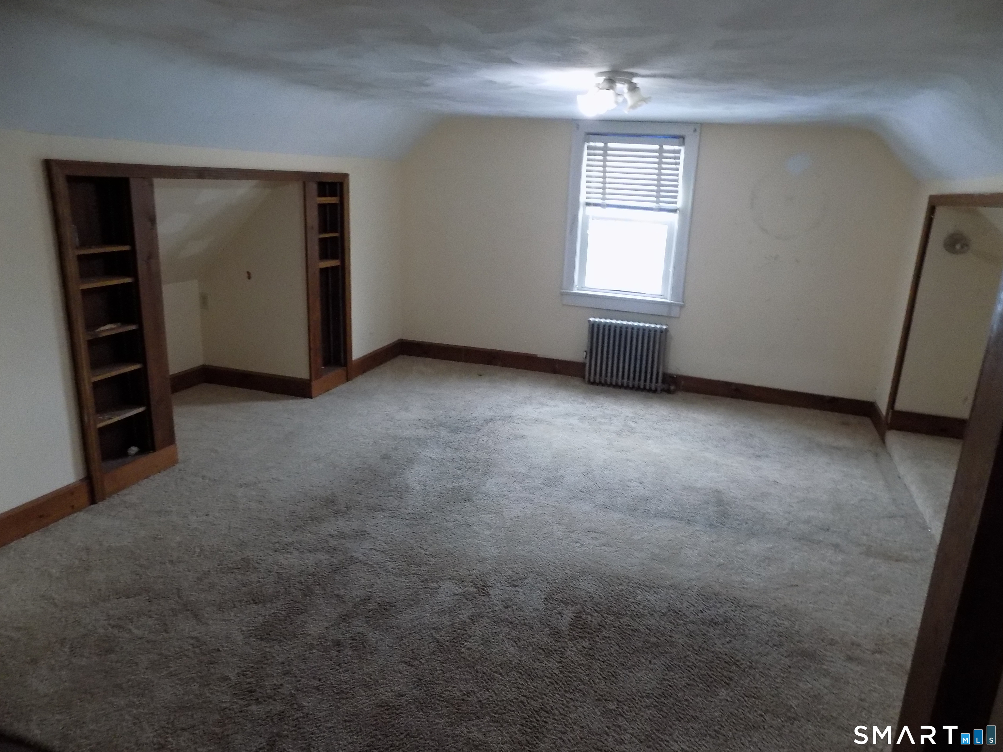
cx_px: 502
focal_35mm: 23
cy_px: 376
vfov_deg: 58.9
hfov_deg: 73.9
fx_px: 666
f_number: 3.1
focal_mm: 4
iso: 400
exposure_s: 1/13
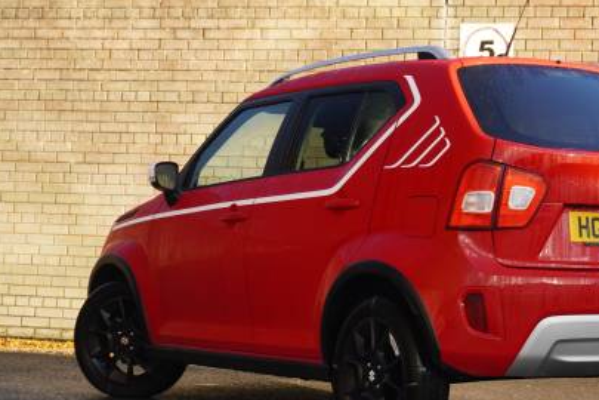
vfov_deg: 15.2
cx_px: 467
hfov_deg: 22.4
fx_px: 1497
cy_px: 218
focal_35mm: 90
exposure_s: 1/160
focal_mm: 38
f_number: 5.6
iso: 250
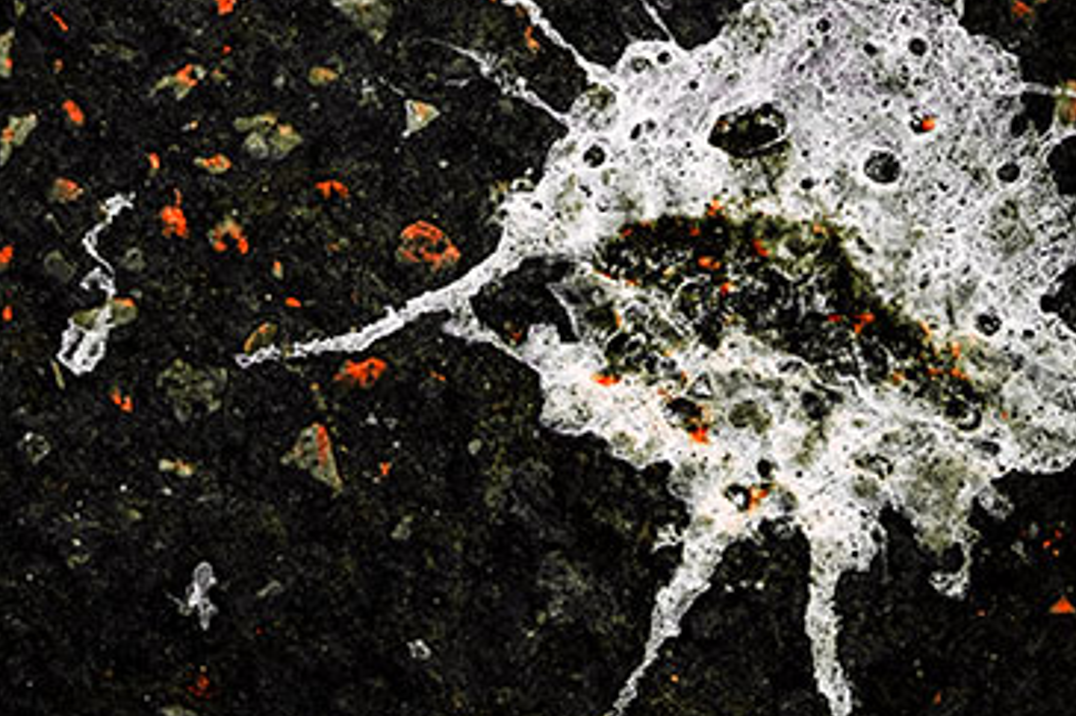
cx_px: 427
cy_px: 258
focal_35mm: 288
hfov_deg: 7.2
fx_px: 8604
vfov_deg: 4.8
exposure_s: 1/800
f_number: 6.3
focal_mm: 210
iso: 1000
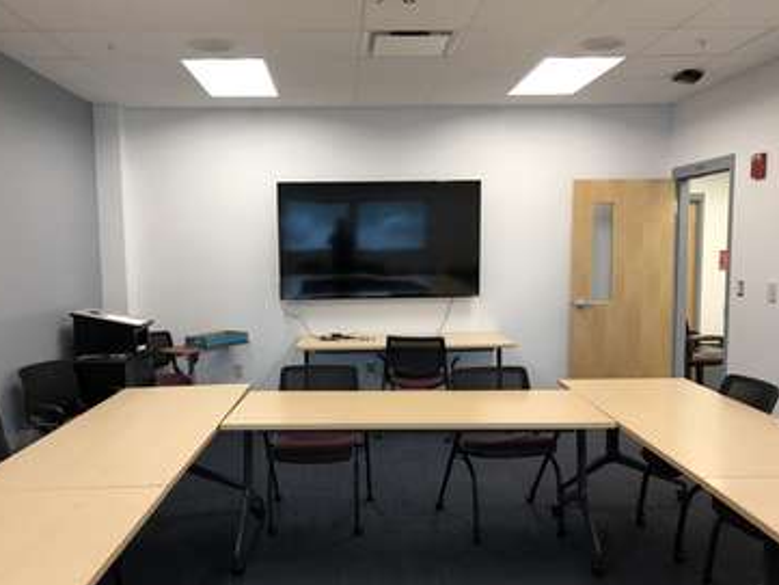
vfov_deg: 45.4
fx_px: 698
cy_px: 322
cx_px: 367
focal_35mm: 31
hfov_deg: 58.3
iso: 40
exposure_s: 1/17
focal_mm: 4
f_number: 1.8
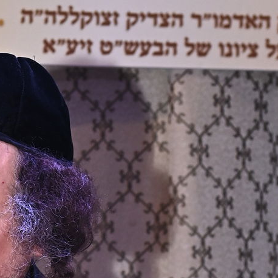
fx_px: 2480
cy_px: 439
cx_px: -69
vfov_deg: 6.3
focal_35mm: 273
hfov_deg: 6.4
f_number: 7.1
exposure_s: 1/200
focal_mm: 70
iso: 1250
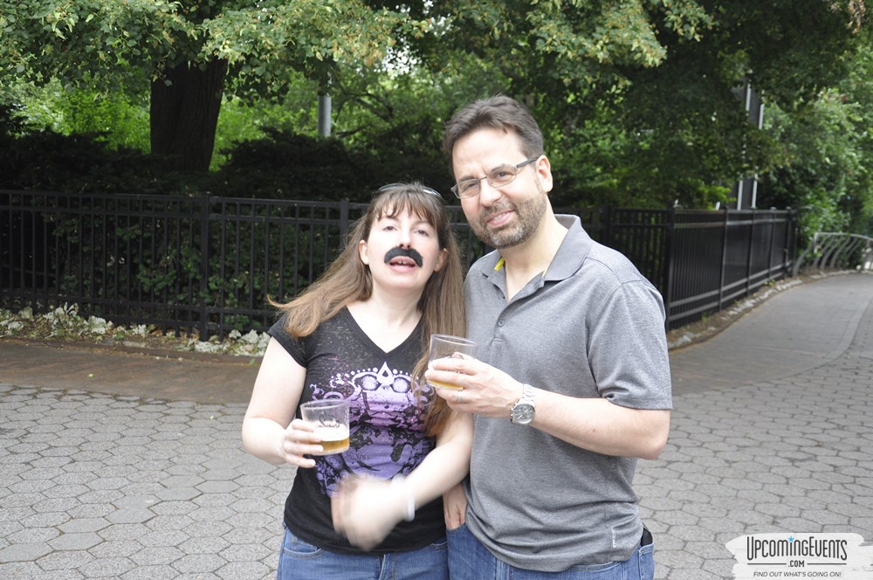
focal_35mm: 45
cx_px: 436
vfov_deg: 29.8
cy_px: 290
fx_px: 1090
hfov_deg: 43.7
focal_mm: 30
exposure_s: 1/25
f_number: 5
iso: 400
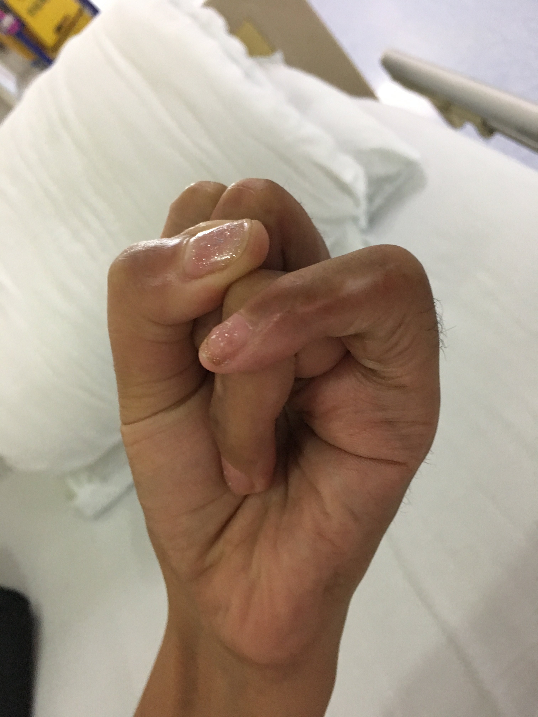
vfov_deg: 61.7
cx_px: 269
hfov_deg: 48.2
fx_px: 601
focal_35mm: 29
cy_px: 358
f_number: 2.2
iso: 100
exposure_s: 1/17
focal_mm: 4.15
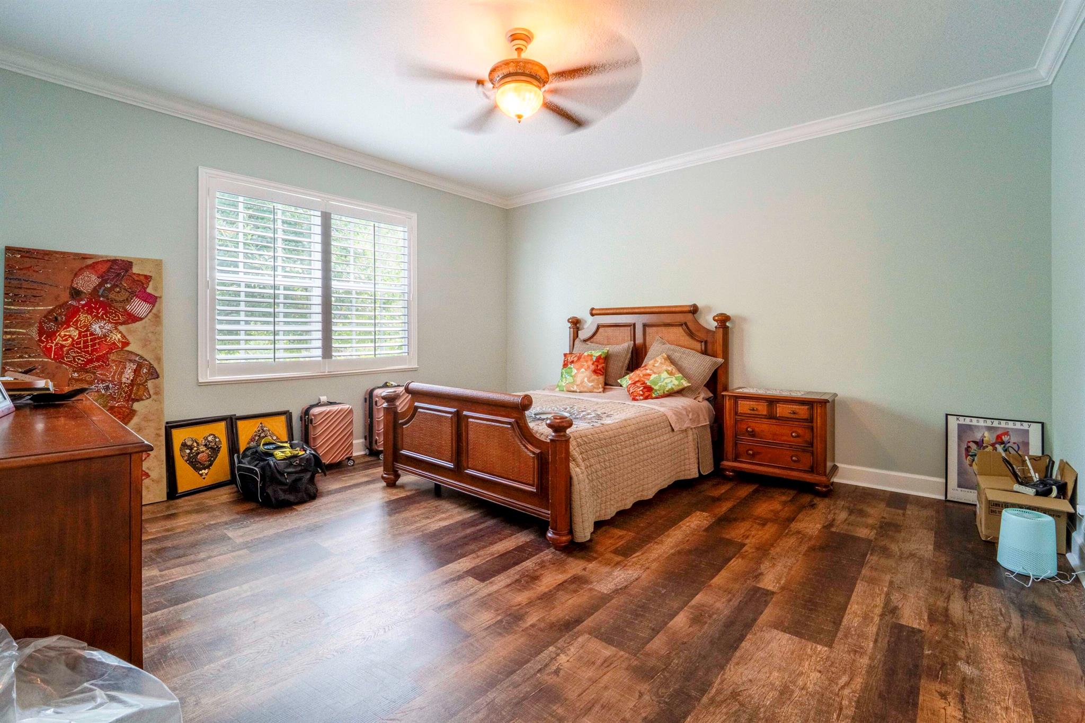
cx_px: 542
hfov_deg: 104.3
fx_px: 422
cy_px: 362
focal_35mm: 14
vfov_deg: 81.2
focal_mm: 14
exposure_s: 1/30
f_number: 20
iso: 500
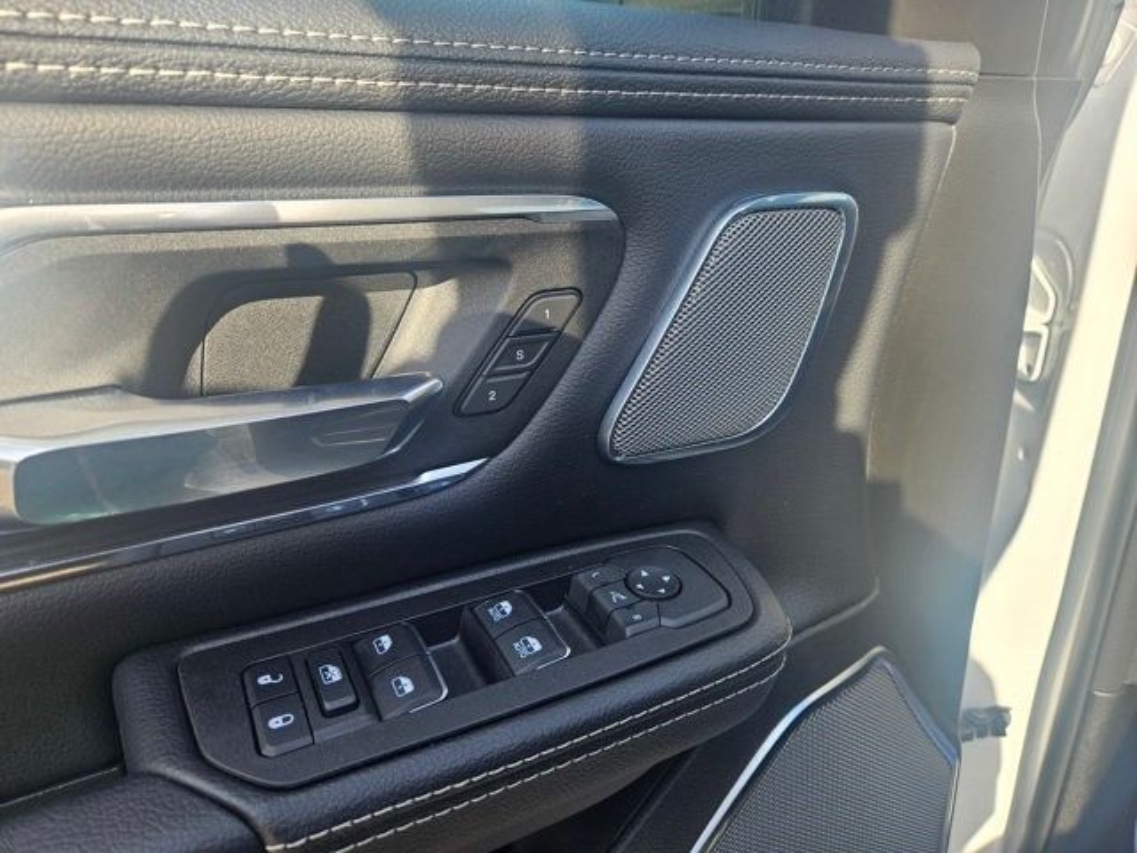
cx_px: 568
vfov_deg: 58.9
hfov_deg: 73.9
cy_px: 426
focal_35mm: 23
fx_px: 755
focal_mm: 5.4
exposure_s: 1/235
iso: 25
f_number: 1.8
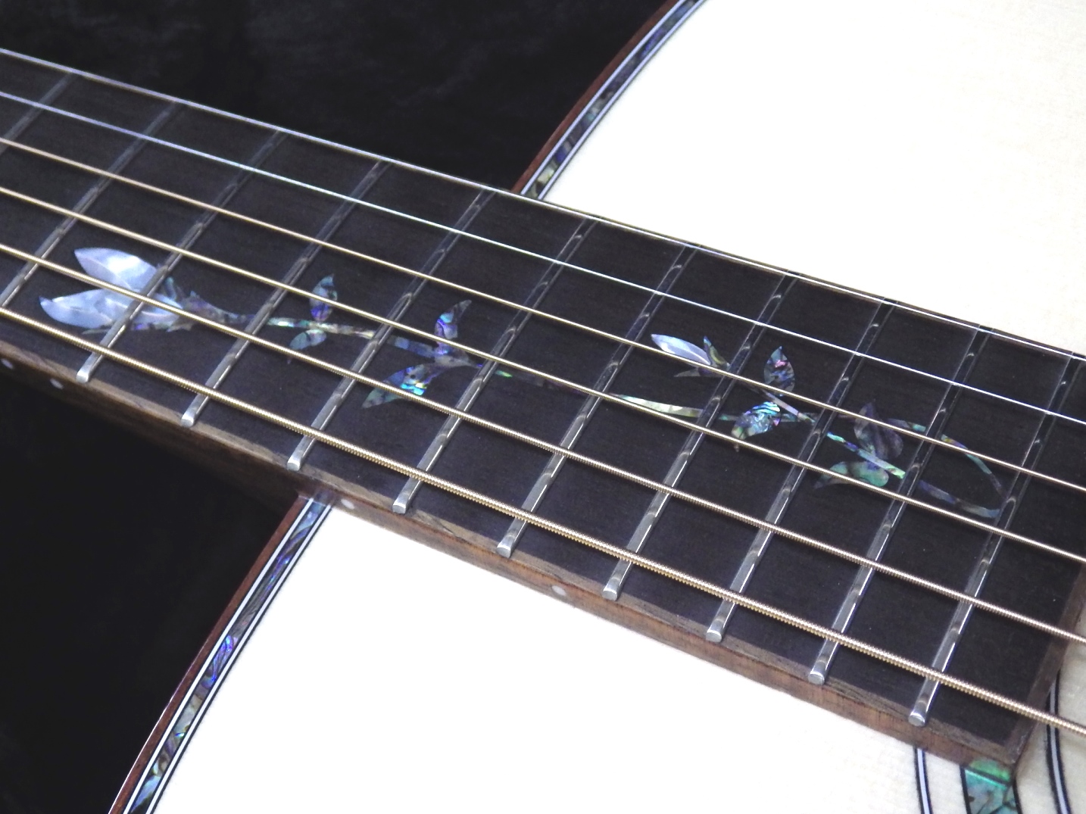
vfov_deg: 24.8
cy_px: 407
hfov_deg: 32.7
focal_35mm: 59
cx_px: 543
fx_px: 1851
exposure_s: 1/60
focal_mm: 10.7
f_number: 4
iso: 800
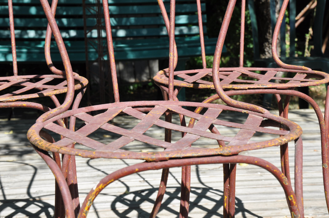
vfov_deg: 17.4
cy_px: 109
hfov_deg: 26.0
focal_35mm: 78
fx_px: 712
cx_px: 164
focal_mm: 52
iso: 250
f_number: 13
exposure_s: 1/180
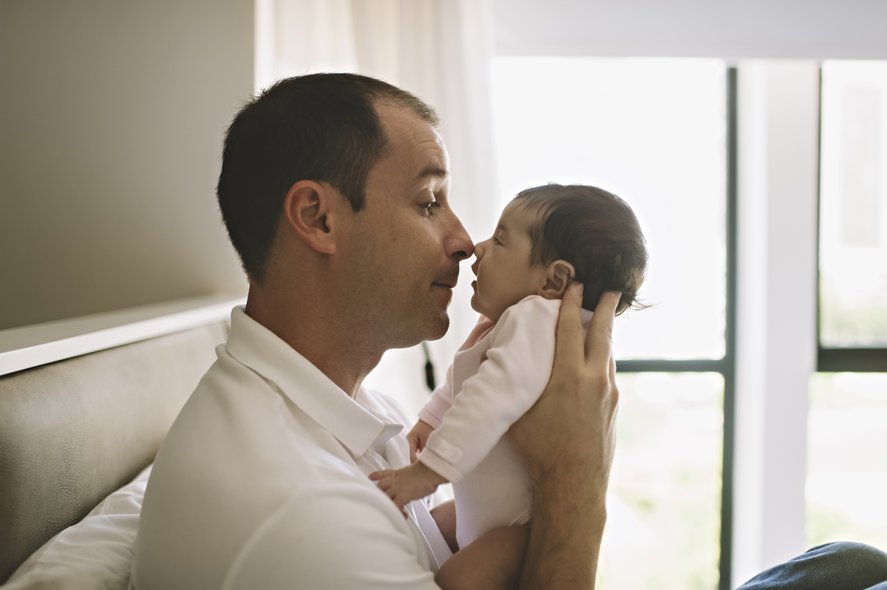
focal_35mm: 35
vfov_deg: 37.8
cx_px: 444
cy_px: 295
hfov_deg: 54.5
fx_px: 862
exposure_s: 1/160
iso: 200
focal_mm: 35
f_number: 2
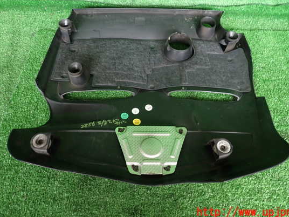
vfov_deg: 49.7
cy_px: 98
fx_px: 234
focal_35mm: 28
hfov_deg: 63.3
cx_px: 157
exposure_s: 1/60
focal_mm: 4.5
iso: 200
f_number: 2
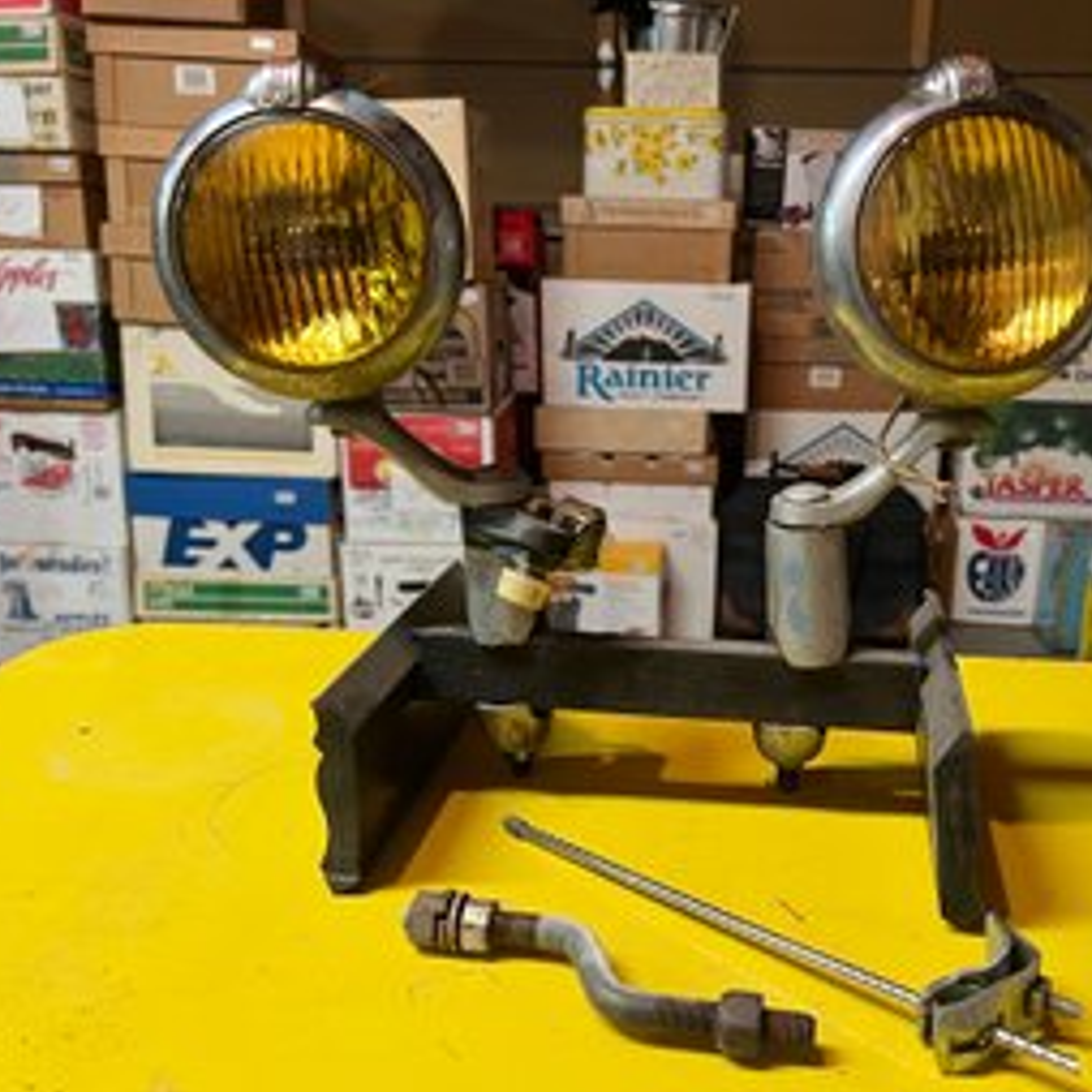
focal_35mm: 31
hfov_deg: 52.1
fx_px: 1106
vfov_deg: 52.5
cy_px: 548
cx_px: 669
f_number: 1.5
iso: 250
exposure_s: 1/60
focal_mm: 5.7
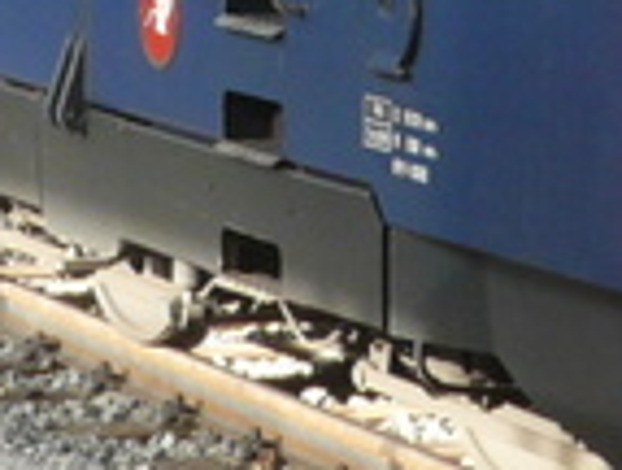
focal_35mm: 265
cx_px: 365
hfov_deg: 7.5
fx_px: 4774
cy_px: -348
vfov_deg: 5.6
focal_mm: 6.3
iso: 100
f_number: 2.8
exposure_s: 1/80
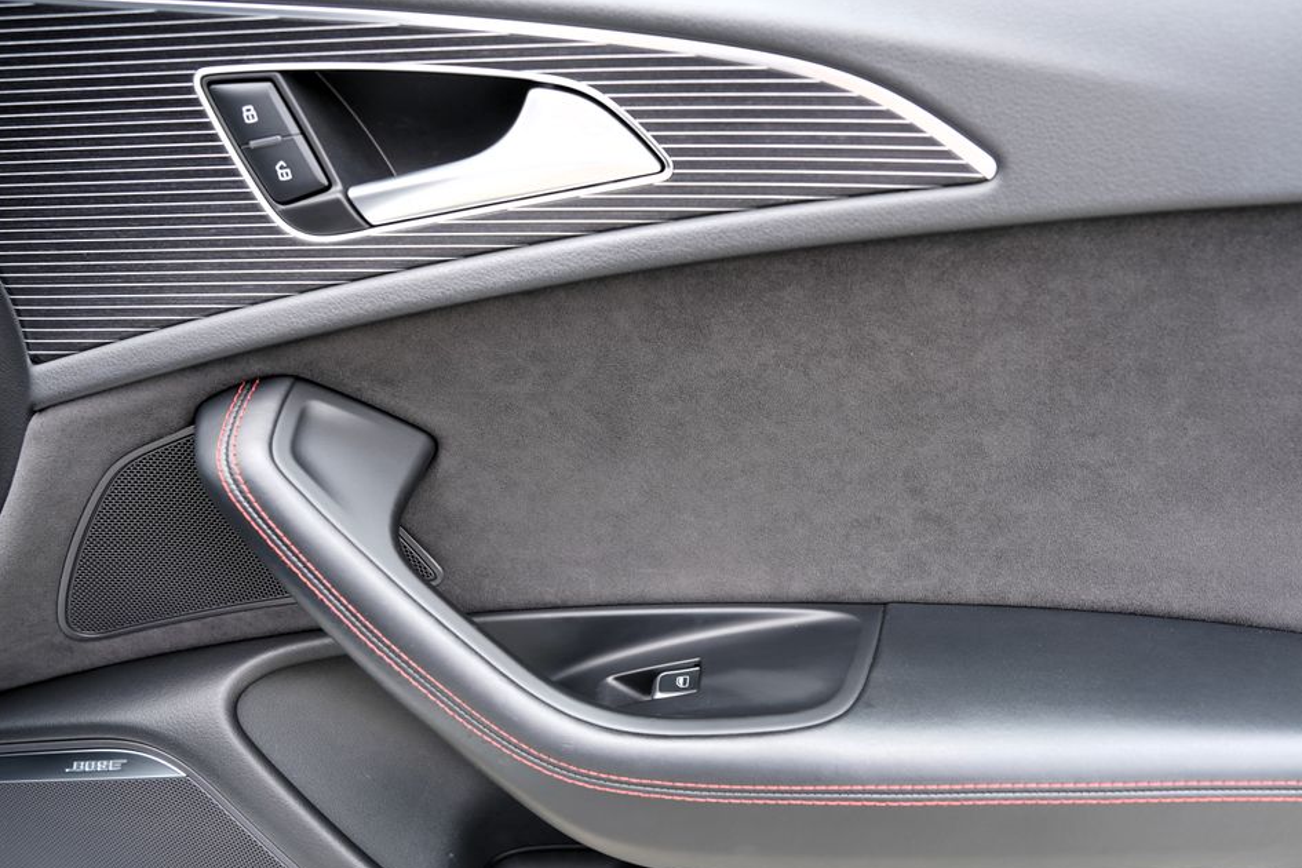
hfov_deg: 69.3
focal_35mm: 26
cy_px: 421
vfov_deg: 49.5
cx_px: 606
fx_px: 940
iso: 320
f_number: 4
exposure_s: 1/160
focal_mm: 24
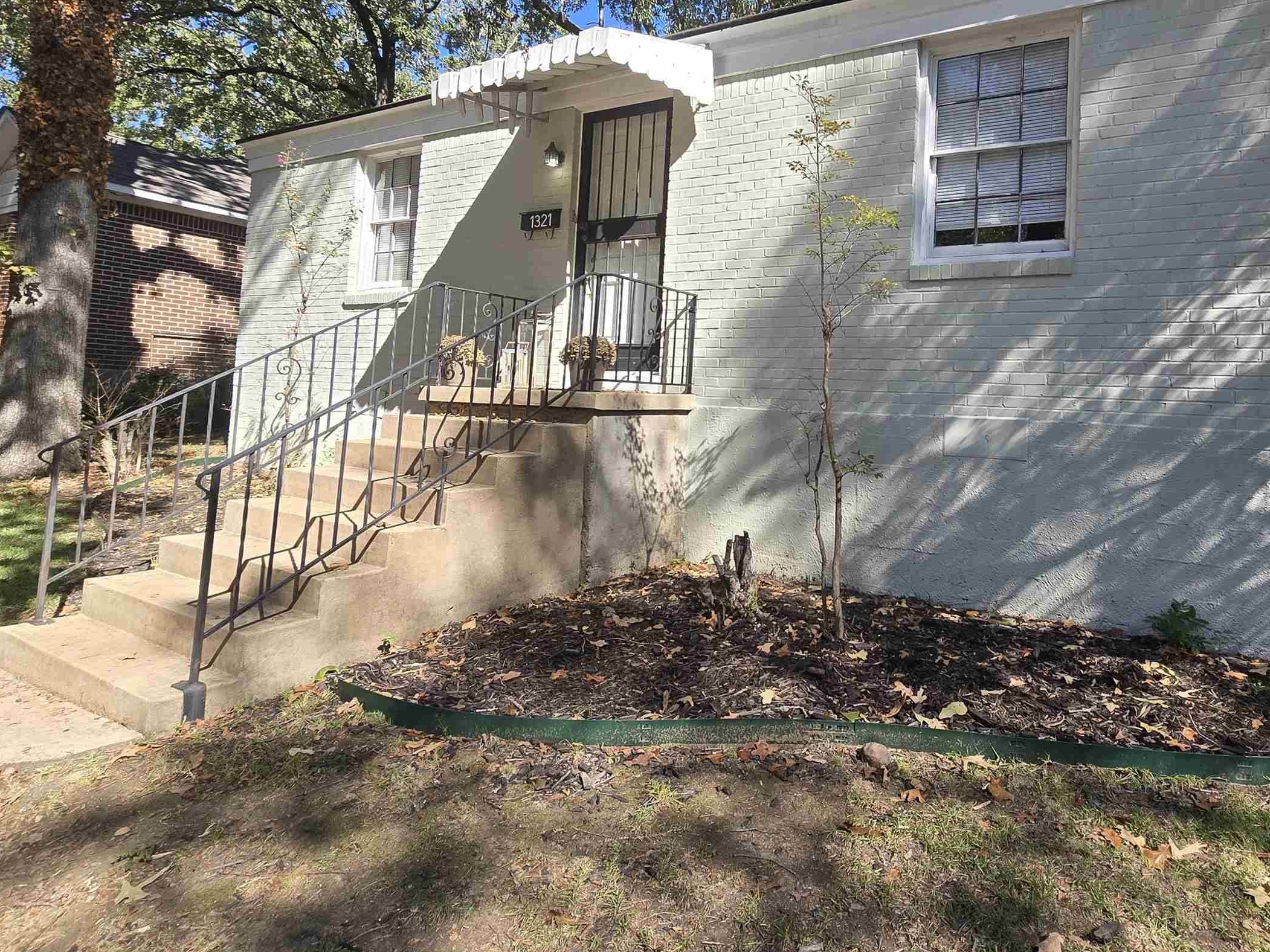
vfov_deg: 67.8
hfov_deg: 83.1
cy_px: 367
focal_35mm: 19
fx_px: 697
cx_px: 794
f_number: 2.2
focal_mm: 2.2
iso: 50
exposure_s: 1/758
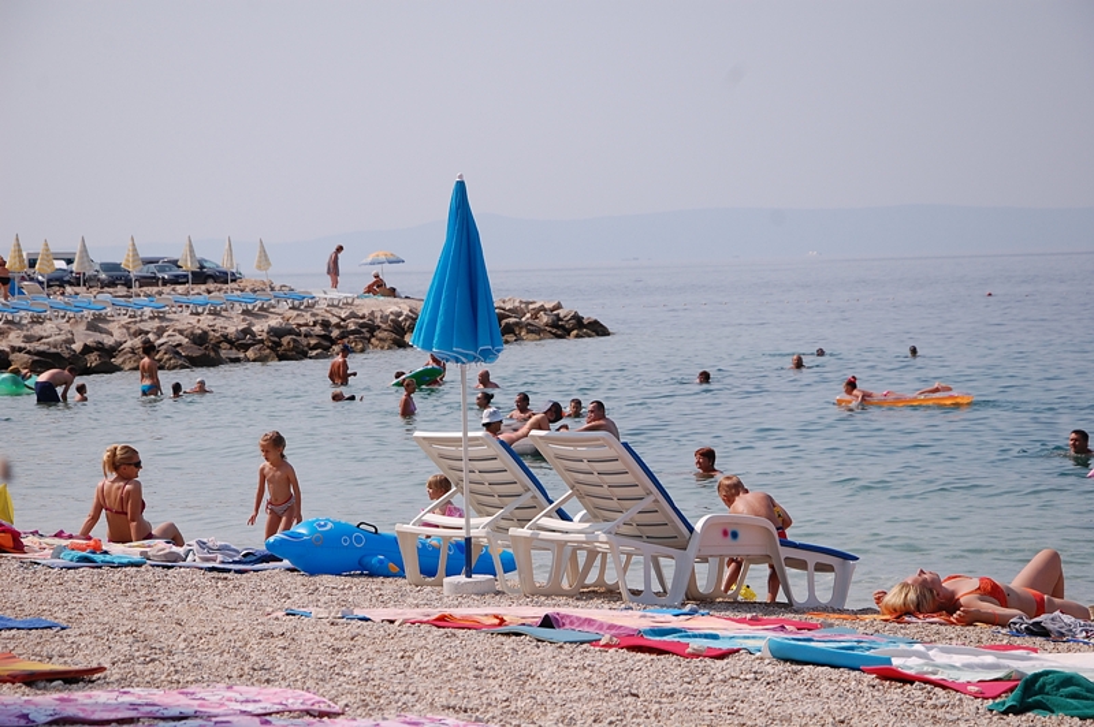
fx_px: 3188
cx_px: 547
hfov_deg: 19.5
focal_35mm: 105
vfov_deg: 13.0
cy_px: 364
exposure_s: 1/800
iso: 200
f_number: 7.1
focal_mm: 70
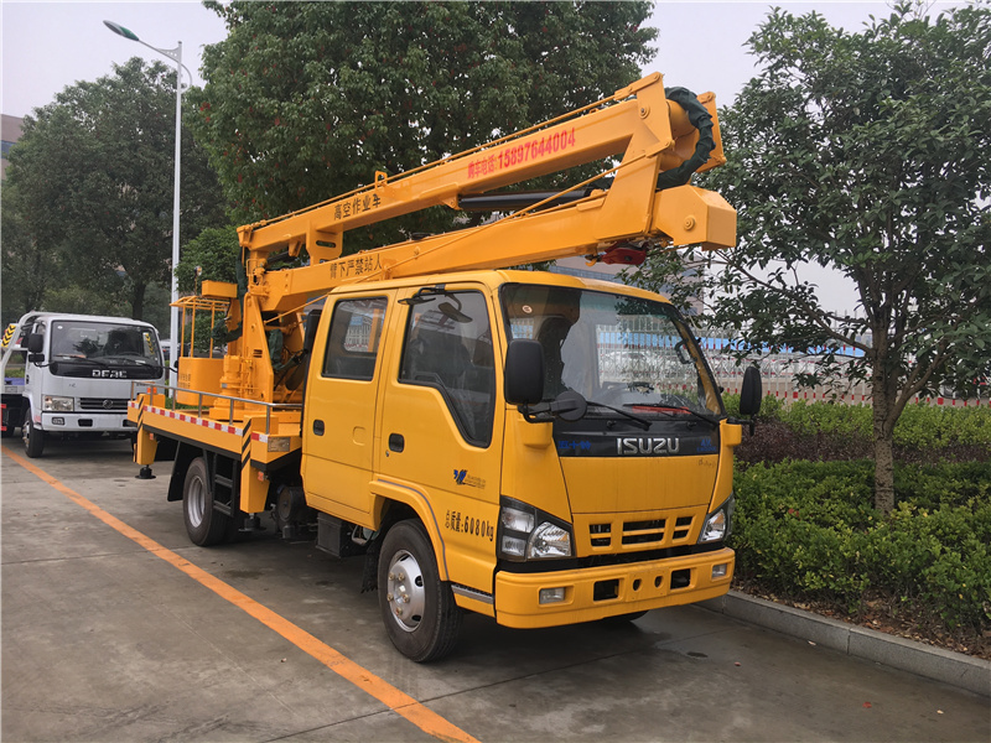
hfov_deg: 61.7
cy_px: 372
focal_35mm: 29
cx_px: 496
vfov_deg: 48.2
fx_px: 830
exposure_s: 1/343
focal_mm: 4.15
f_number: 2.2
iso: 25
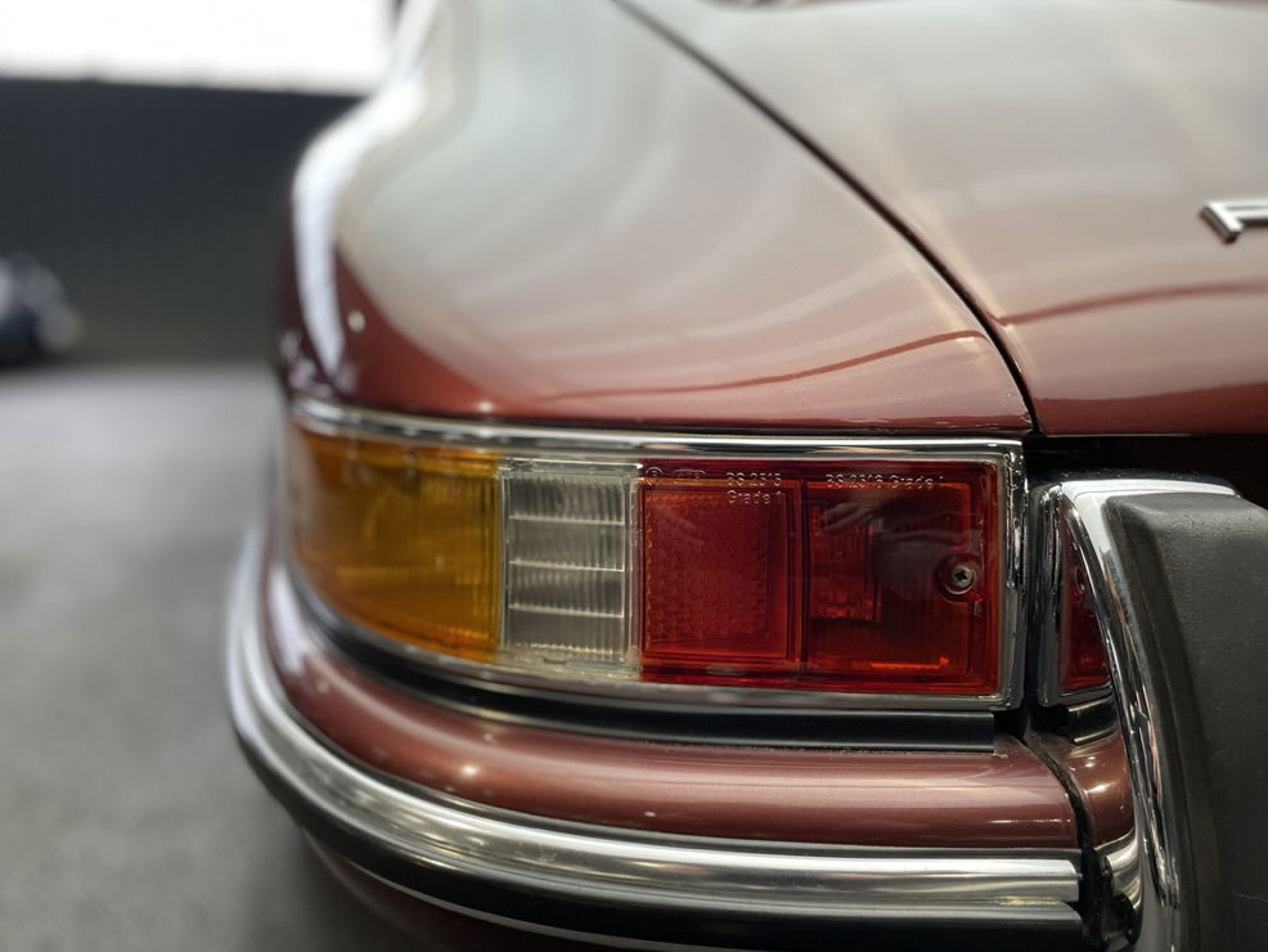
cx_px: 626
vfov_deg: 51.4
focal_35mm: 27
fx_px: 989
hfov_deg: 65.3
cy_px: 489
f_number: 1.6
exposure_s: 1/100
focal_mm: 4.2
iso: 125
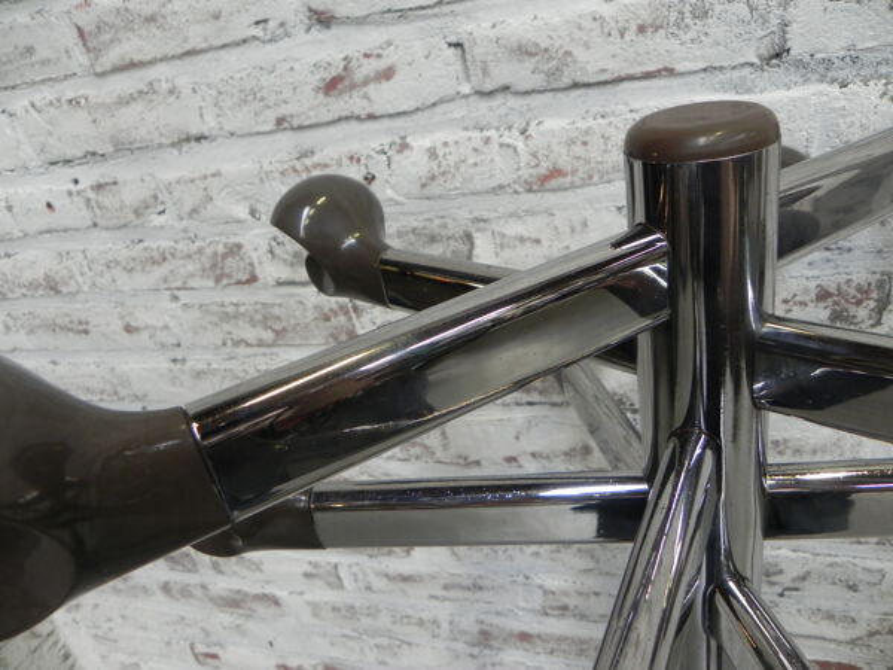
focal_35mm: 26
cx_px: 446
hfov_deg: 67.3
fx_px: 671
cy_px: 335
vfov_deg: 53.1
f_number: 2.8
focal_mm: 4.6
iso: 344
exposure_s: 1/30
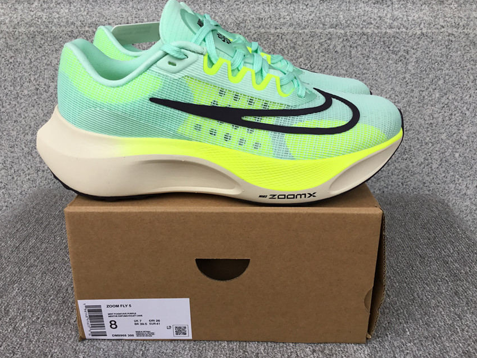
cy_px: 171
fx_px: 455
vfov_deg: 42.9
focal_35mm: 33
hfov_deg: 55.3
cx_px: 226
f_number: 2.4
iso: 25
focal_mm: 3.3
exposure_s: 1/143
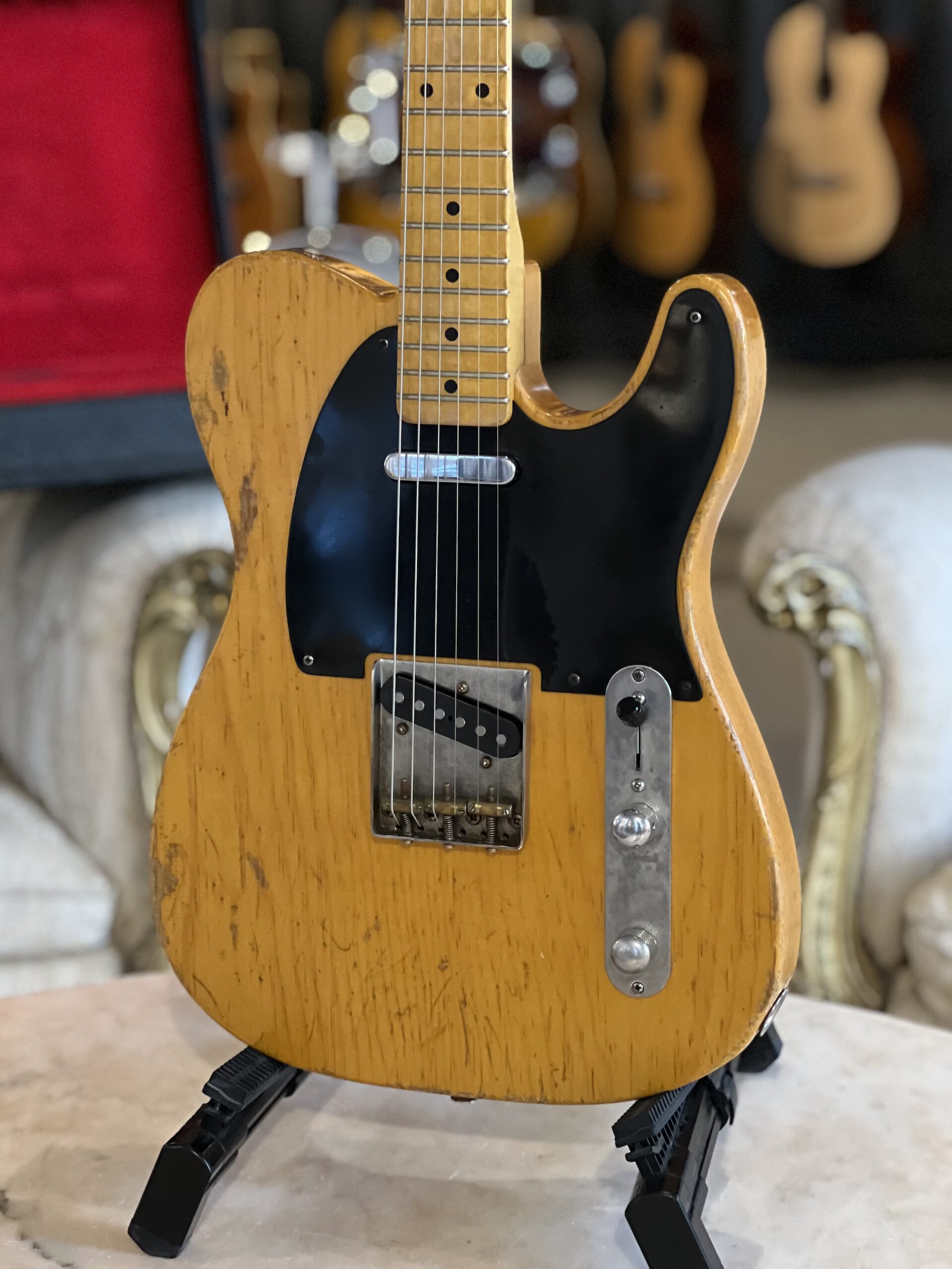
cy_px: 634
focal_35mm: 77
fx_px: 2824
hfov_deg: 19.1
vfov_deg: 25.3
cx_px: 476
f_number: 2.8
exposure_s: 1/14
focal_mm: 9
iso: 500
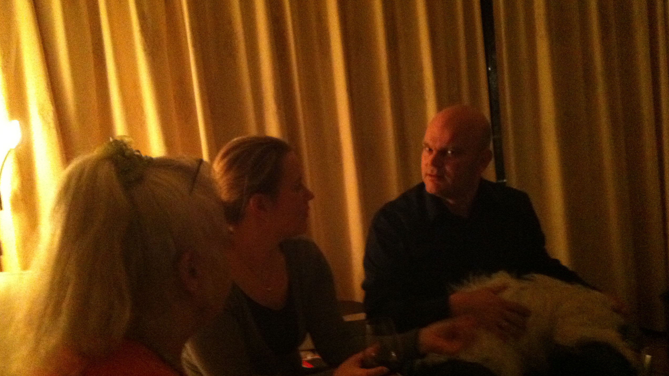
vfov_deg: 30.3
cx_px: 337
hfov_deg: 51.6
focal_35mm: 39
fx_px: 692
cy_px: 225
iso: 1000
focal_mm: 3.85
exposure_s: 1/15
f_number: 2.8
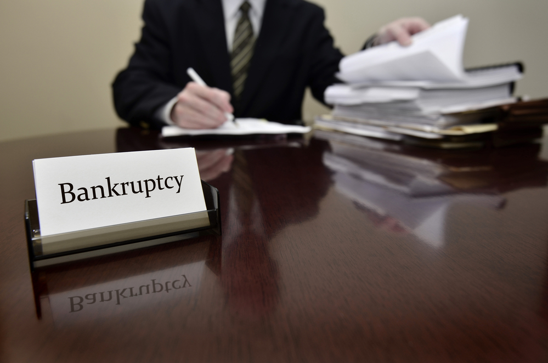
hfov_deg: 67.5
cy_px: 182
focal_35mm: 27
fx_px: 410
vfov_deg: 47.8
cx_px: 274
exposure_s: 1/60
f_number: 4
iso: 100
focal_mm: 18
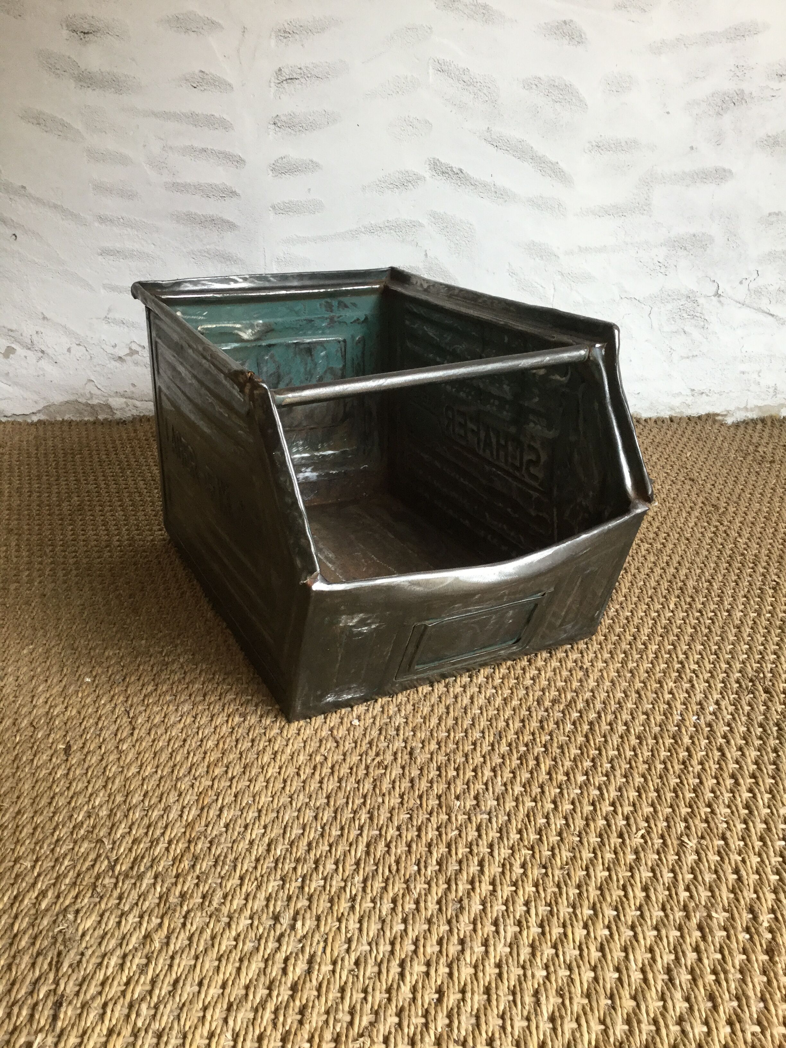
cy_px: 524
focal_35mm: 31
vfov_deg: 58.4
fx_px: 939
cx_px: 393
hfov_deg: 45.4
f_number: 2.4
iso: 40
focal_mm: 3.3
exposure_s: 1/33
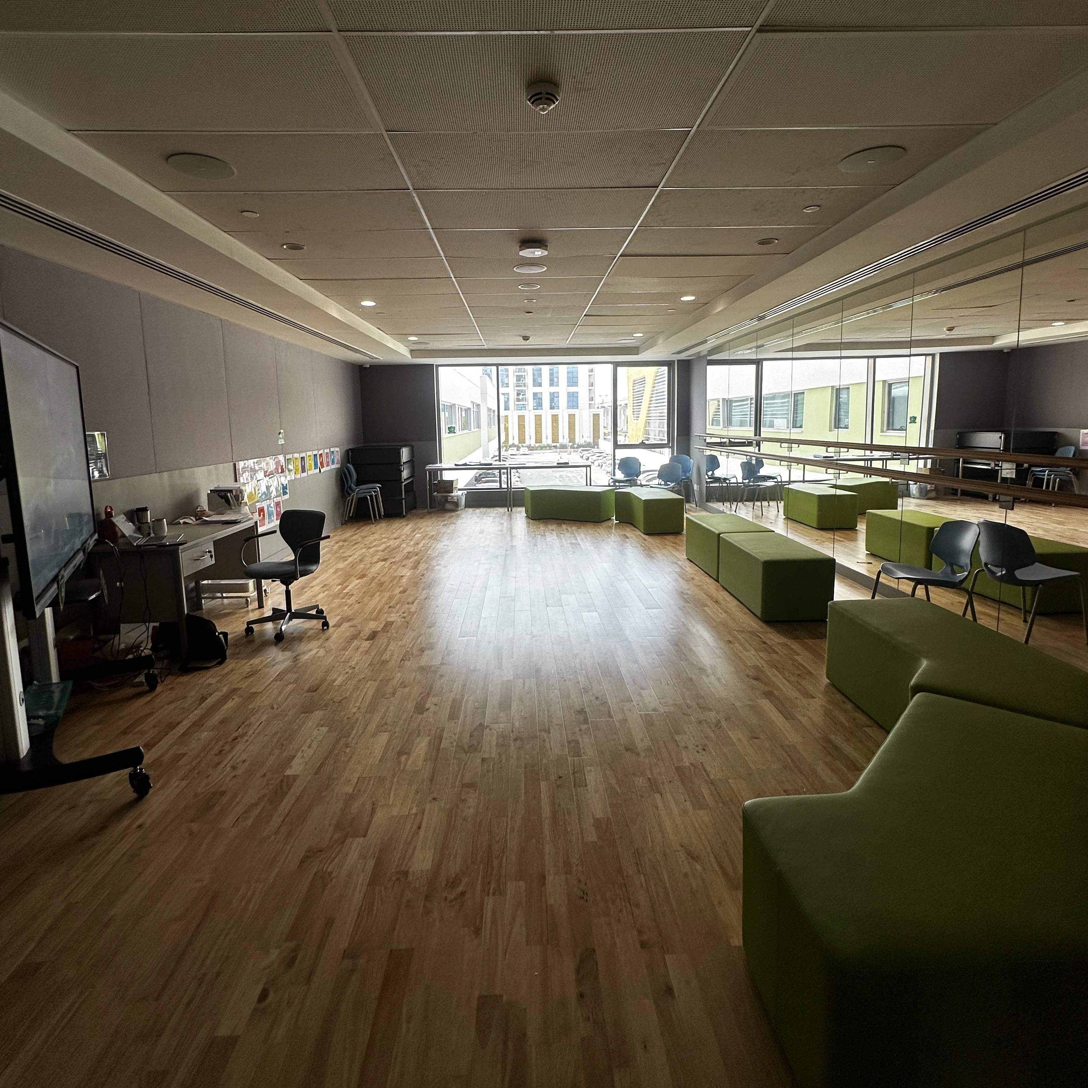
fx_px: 605
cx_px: 536
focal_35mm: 17
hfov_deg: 84.0
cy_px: 492
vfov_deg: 83.7
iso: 40
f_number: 2.2
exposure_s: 1/109
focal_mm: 2.22
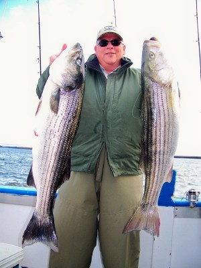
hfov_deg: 39.7
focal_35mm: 36
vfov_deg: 51.4
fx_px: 279
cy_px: 134
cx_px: 100
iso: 64
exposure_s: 1/125
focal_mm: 5.85
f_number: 2.8
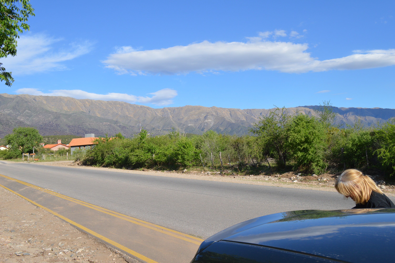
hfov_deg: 57.3
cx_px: 198
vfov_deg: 39.9
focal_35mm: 33
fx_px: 362
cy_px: 132
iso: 100
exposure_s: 1/250
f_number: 8
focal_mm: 22
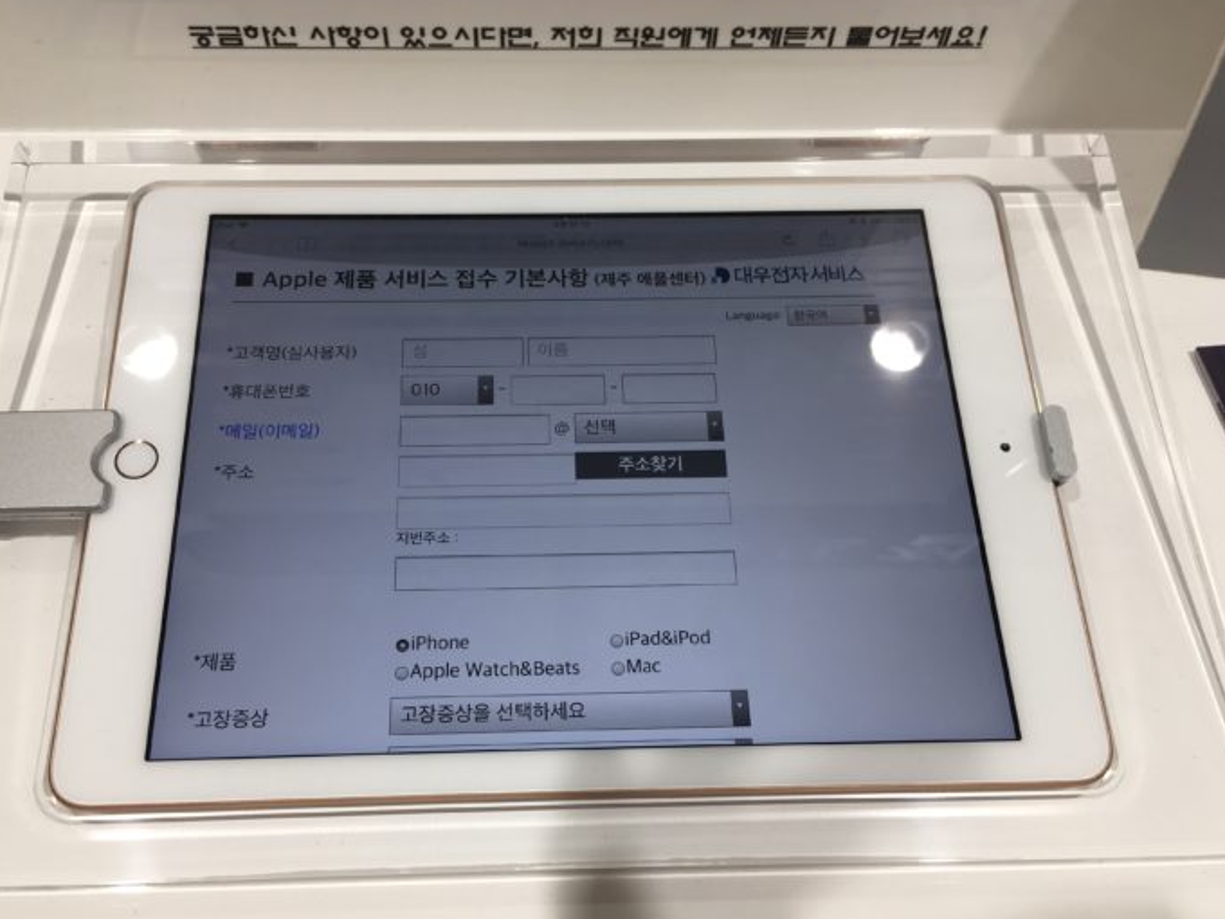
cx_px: 571
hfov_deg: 56.8
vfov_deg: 44.1
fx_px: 1132
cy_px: 487
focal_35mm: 32
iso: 25
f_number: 2.2
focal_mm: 4.15
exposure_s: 1/120
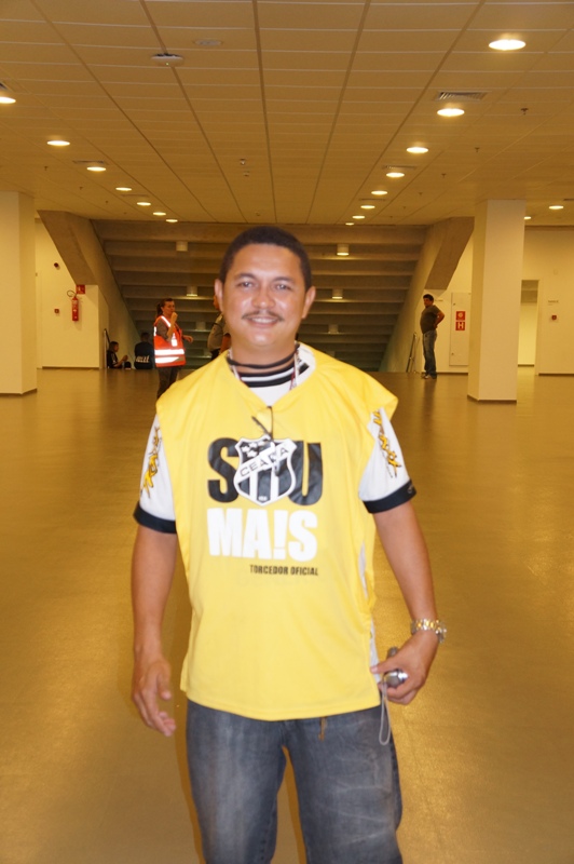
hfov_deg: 28.0
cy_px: 432
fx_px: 1150
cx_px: 287
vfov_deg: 41.1
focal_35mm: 48
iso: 1000
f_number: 4
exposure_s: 1/60
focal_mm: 32
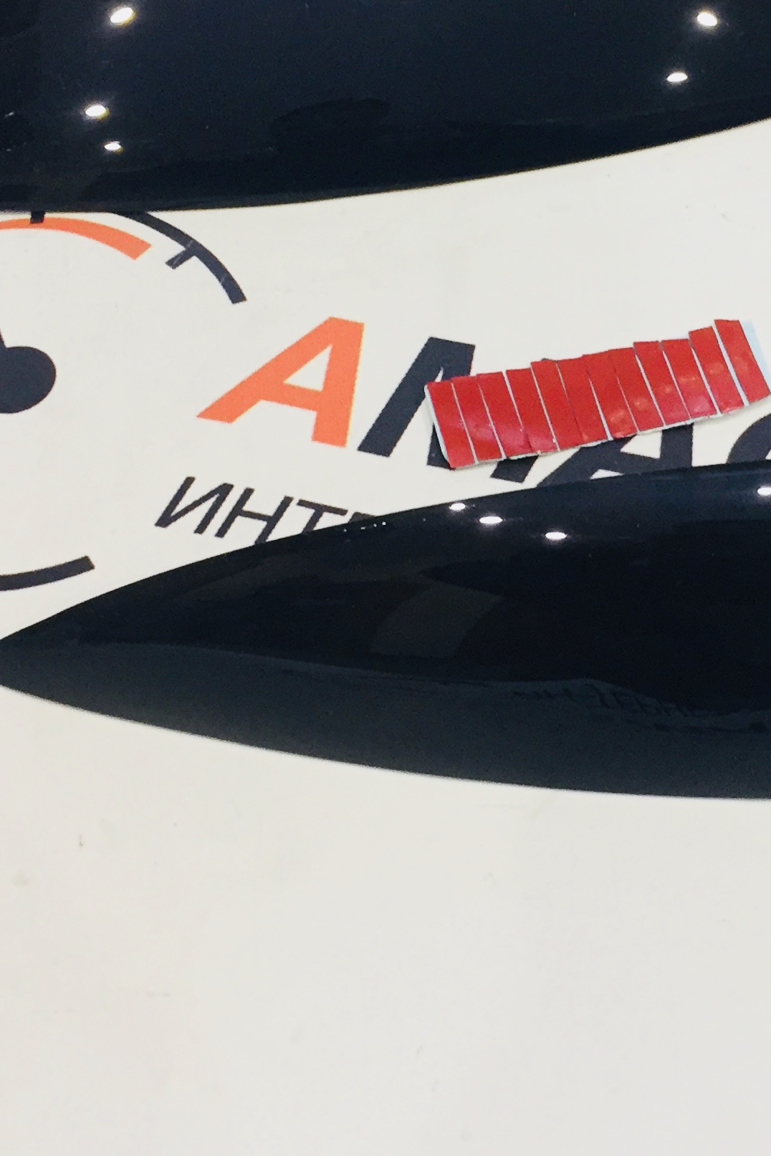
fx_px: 1959
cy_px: 461
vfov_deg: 32.8
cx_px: 596
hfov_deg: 22.0
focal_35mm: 61
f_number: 2.2
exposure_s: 1/33
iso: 125
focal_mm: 4.15
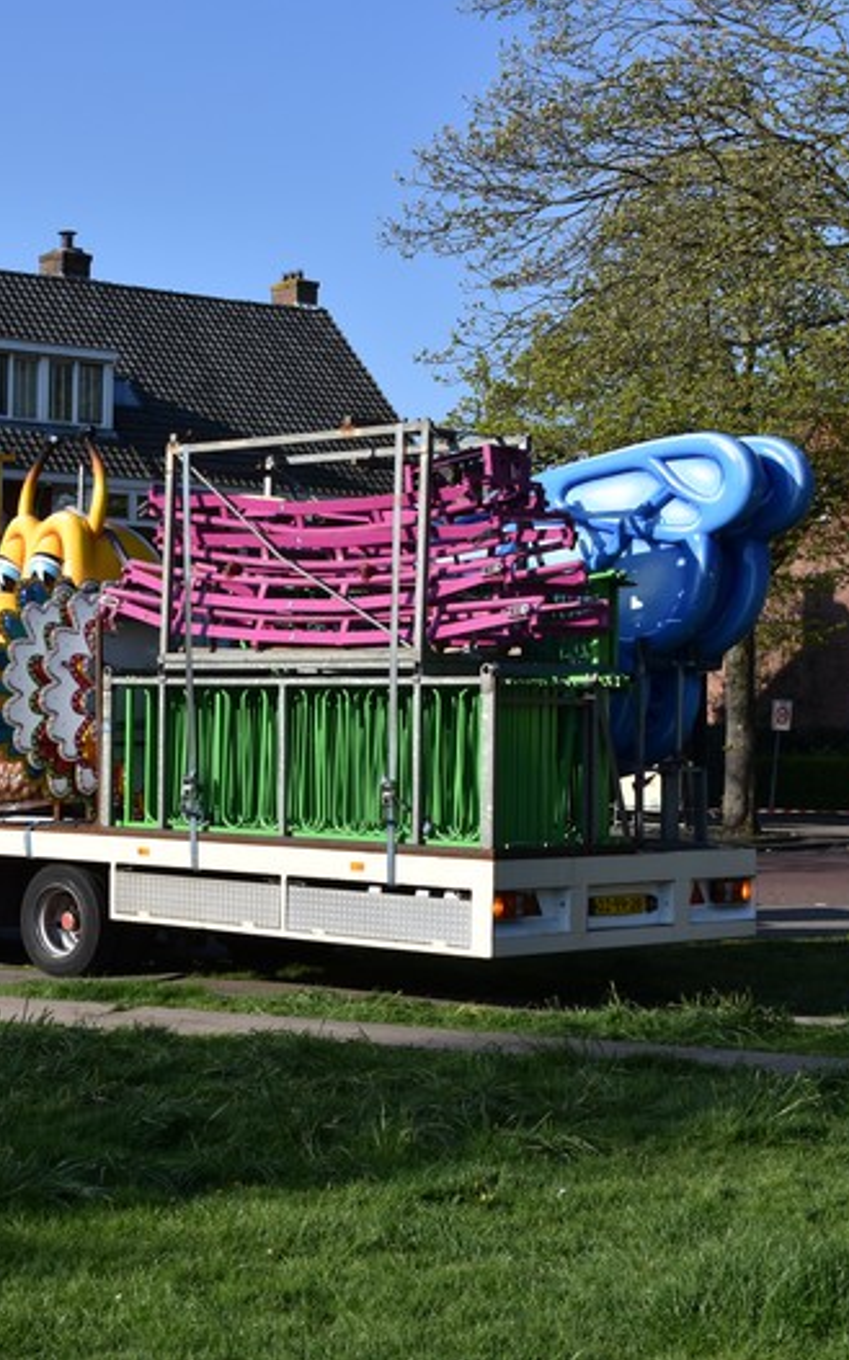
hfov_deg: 19.6
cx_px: 62
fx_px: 2408
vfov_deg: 31.5
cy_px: 677
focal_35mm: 65
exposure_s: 1/500
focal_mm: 28
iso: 250
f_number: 8
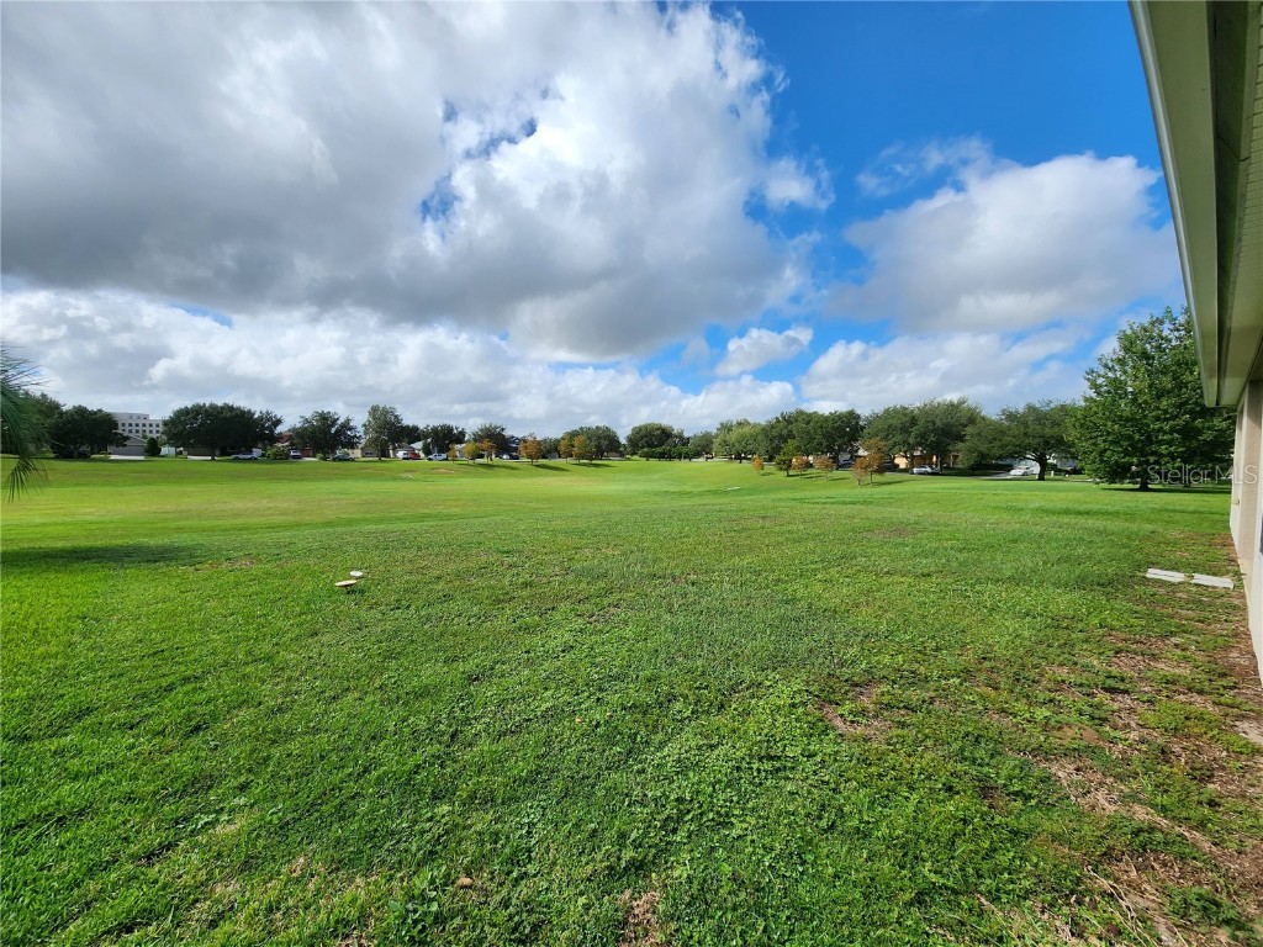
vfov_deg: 89.9
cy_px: 474
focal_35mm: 13
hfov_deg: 106.2
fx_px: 474
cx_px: 632
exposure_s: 1/2346
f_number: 2.2
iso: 50
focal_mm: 2.2
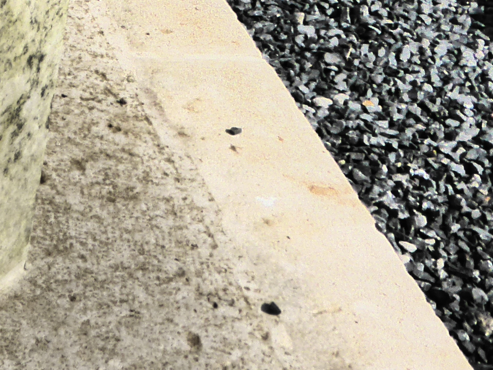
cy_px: 97
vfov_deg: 13.5
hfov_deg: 15.7
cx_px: -364
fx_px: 1552
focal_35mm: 109
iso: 160
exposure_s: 1/2000
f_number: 4.5
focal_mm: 5.4
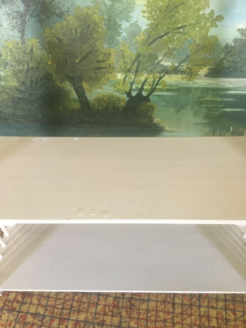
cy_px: 164
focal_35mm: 29
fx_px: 275
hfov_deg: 48.2
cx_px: 123
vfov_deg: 61.7
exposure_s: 1/33
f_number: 2.2
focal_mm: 4.15
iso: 125
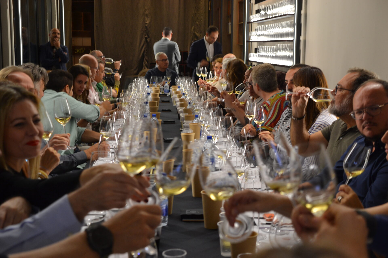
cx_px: 194
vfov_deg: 22.6
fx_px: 647
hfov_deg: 33.4
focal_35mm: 60
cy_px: 129
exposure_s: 1/15
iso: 450
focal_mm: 40
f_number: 4.8
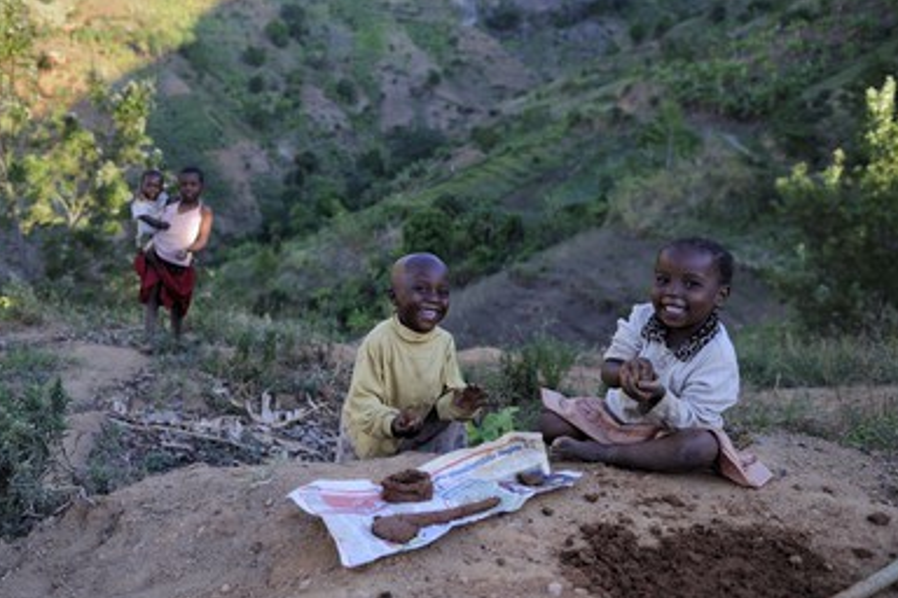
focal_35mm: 35
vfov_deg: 37.8
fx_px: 873
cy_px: 315
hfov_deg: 54.4
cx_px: 416
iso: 200
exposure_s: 1/320
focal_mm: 32
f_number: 2.8
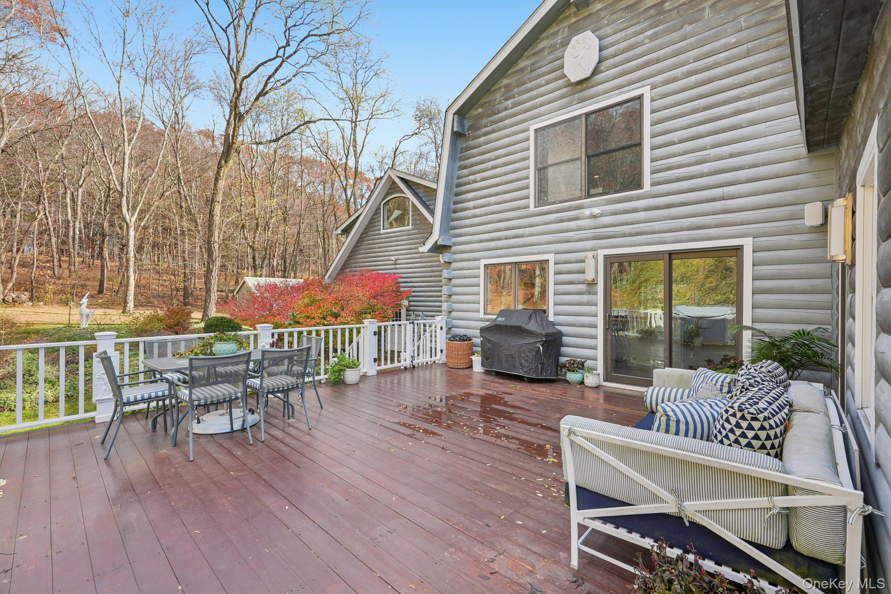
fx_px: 396
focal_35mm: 16
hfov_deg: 96.7
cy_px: 297
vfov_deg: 73.7
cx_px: 446
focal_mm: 16
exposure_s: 1/50
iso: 100
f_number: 8
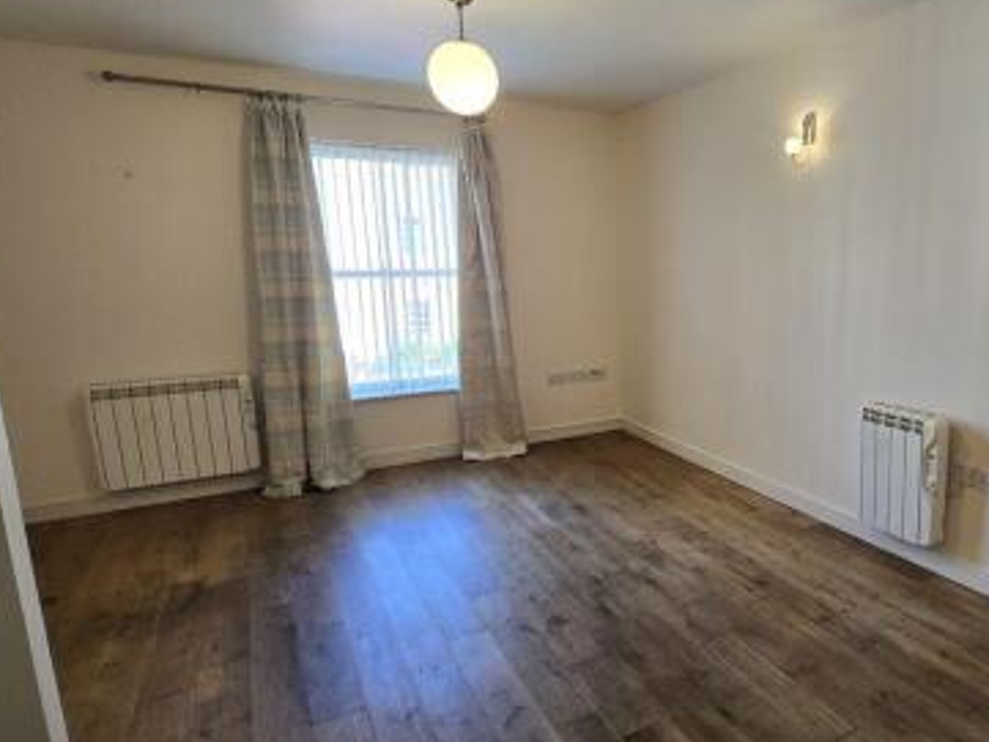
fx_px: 600
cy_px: 385
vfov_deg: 63.5
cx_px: 670
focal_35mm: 21
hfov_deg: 76.1
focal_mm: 2.2
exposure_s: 1/60
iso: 160
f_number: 2.2
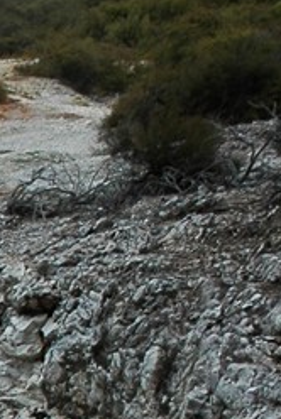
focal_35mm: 245
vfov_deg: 8.0
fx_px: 2861
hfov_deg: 4.9
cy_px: 828
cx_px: -951
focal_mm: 27
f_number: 10
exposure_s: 1/320
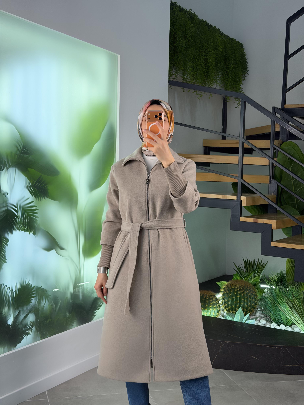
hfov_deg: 30.3
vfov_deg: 39.7
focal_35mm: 48
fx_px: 562
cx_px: 152
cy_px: 202
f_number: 1.78
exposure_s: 1/125
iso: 50
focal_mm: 6.76
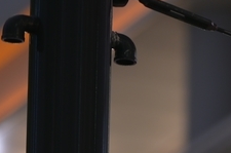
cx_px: 587
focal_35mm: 1069
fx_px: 6845
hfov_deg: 1.9
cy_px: 274
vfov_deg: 1.3
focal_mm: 200
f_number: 2.8
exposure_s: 2
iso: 100
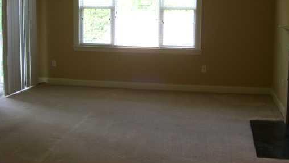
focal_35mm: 52
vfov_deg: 23.0
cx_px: 141
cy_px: 61
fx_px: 399
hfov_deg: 39.9
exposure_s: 1/30
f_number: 2.8
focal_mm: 7.9
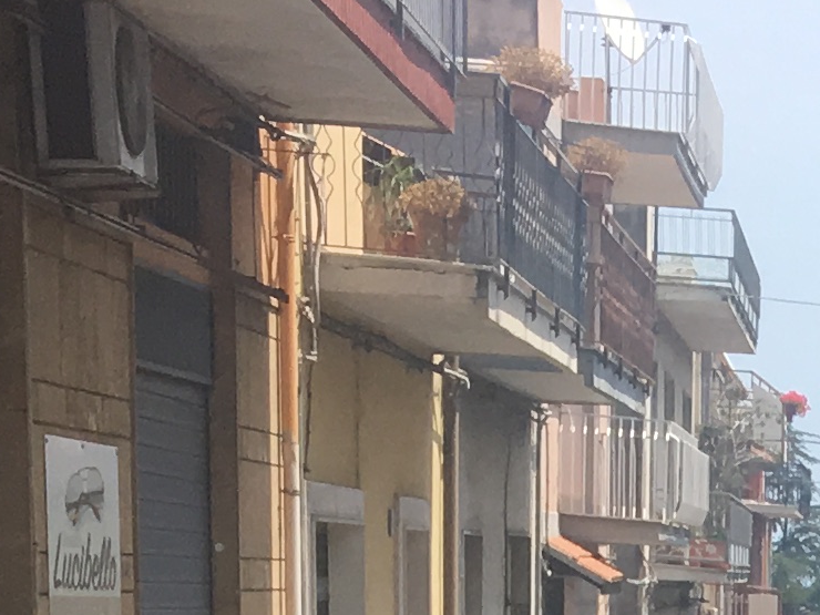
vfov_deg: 8.4
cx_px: 1263
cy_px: 1631
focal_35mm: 158
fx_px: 3743
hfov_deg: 11.9
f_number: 2.2
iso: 25
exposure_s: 1/1099
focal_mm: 4.15
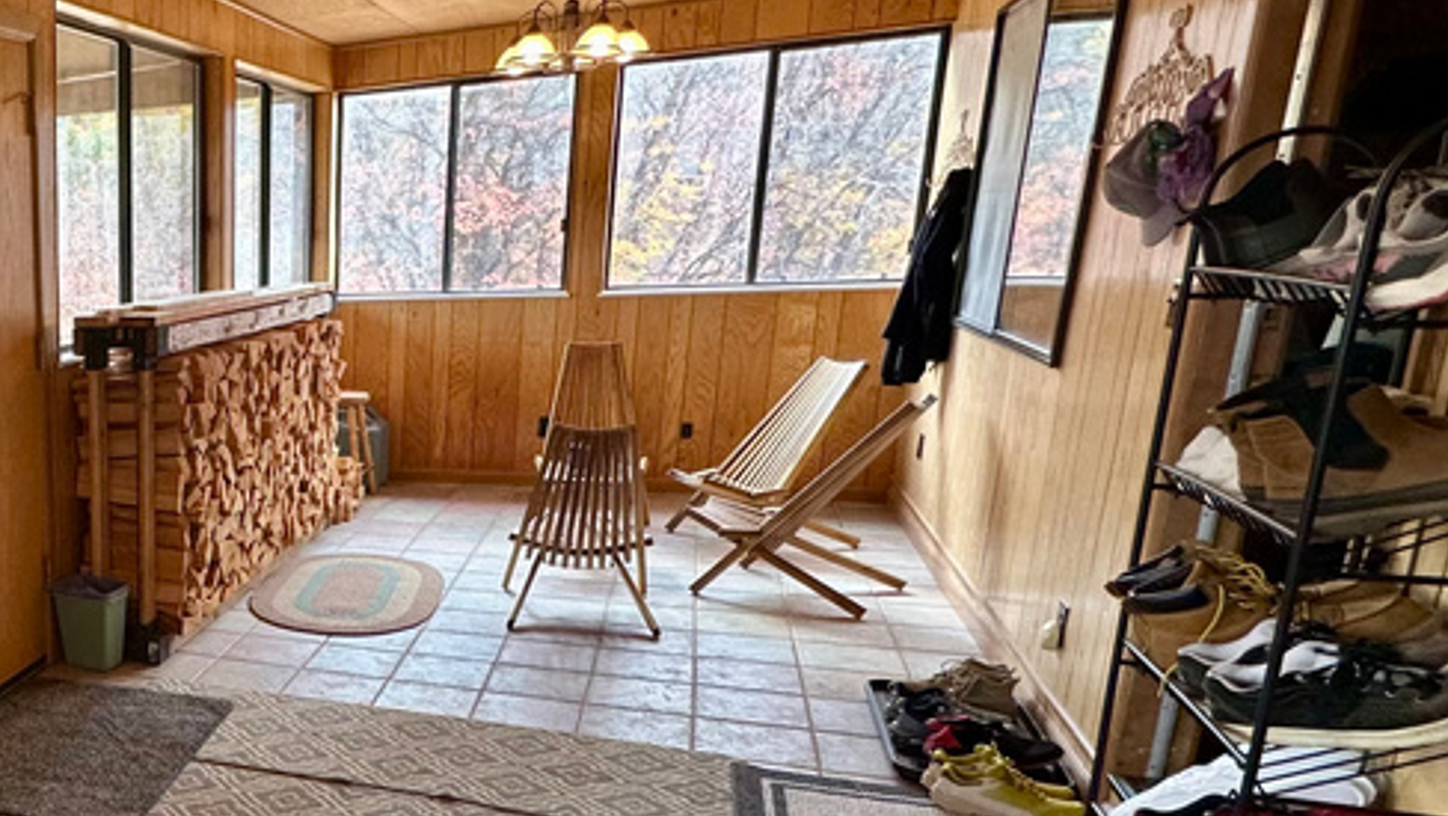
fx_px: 1229
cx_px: -30
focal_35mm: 32
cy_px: 573
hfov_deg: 48.9
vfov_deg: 36.2
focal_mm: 2.22
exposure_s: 1/120
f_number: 2.2
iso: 160
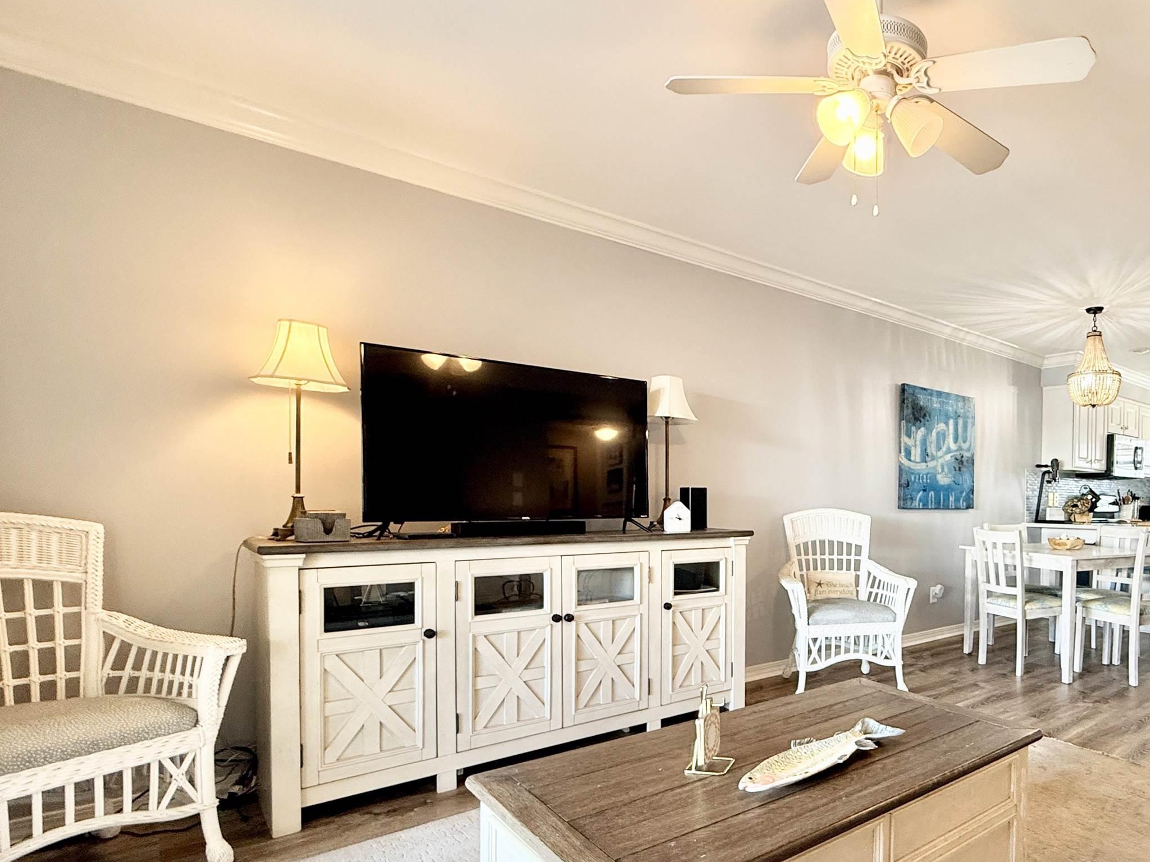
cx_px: 854
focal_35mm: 21
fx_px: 698
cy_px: 517
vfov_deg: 62.9
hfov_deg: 73.7
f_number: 2.2
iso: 200
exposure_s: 1/60
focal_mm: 2.22
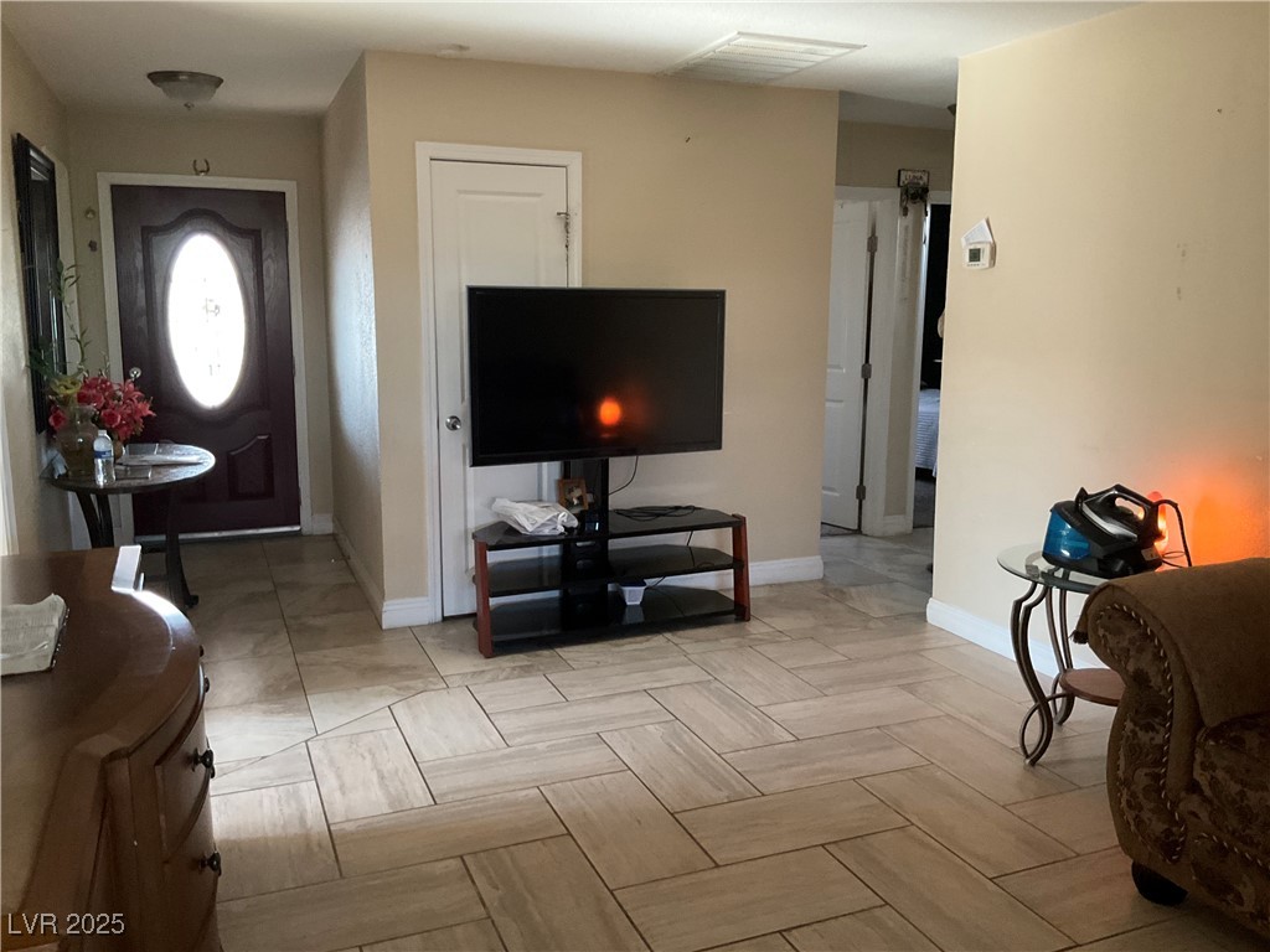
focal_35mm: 29
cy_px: 476
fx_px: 1064
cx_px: 635
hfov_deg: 61.7
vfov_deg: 48.2
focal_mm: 3
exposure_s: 1/40
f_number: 1.8
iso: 320
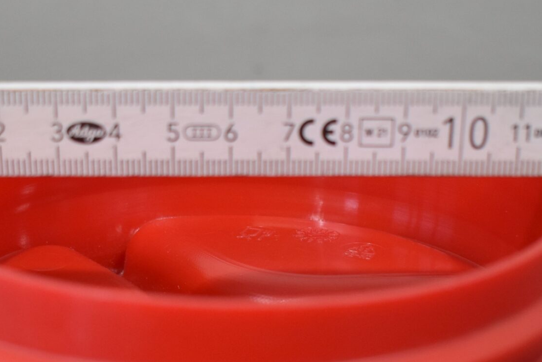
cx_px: 233
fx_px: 1460
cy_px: 300
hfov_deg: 21.0
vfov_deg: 14.0
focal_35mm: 97
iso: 800
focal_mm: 28
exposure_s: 1/200
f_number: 4.2
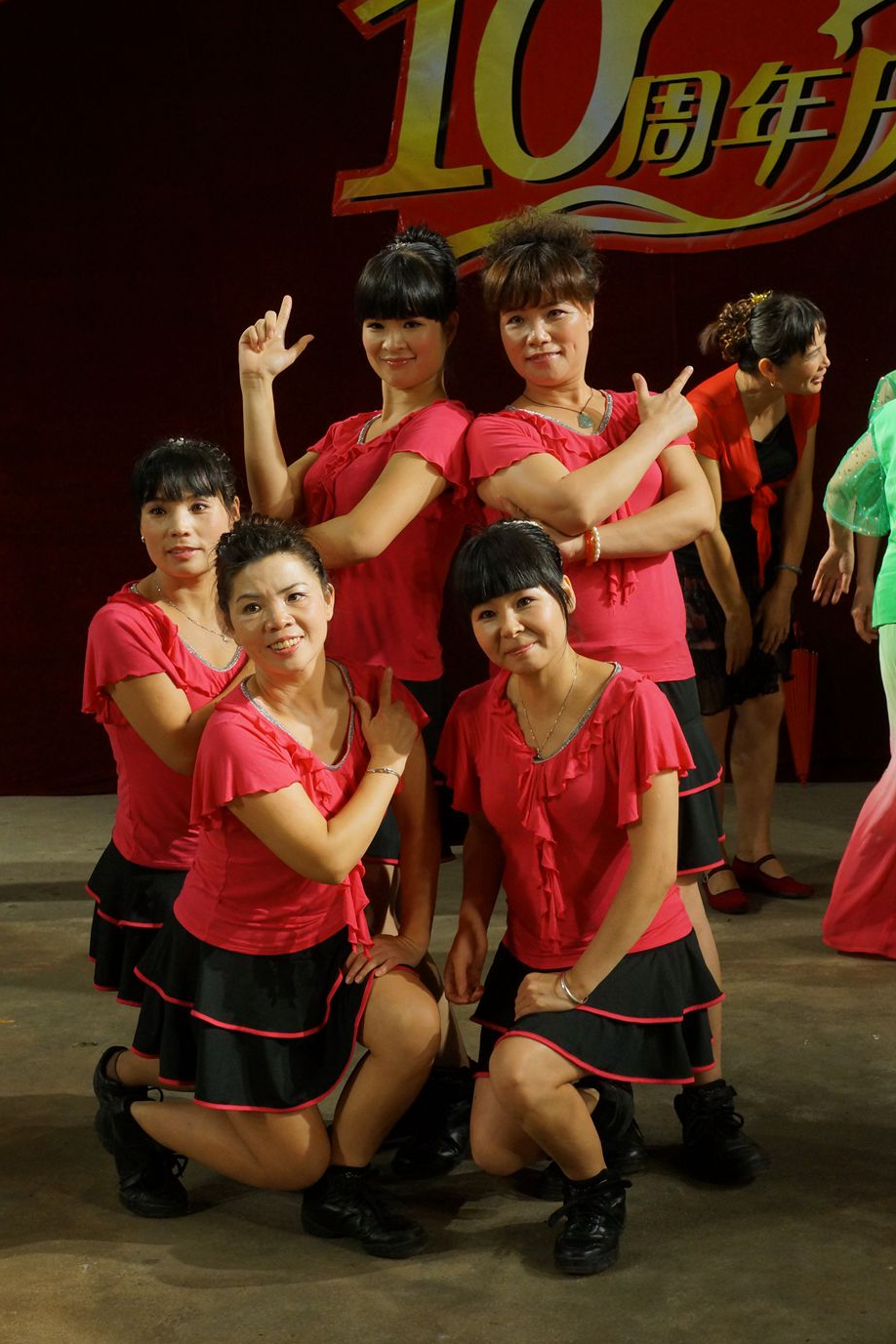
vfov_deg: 34.5
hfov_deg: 23.4
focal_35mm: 58
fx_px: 2165
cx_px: 413
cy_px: 622
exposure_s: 1/100
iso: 800
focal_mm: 35
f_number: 6.3
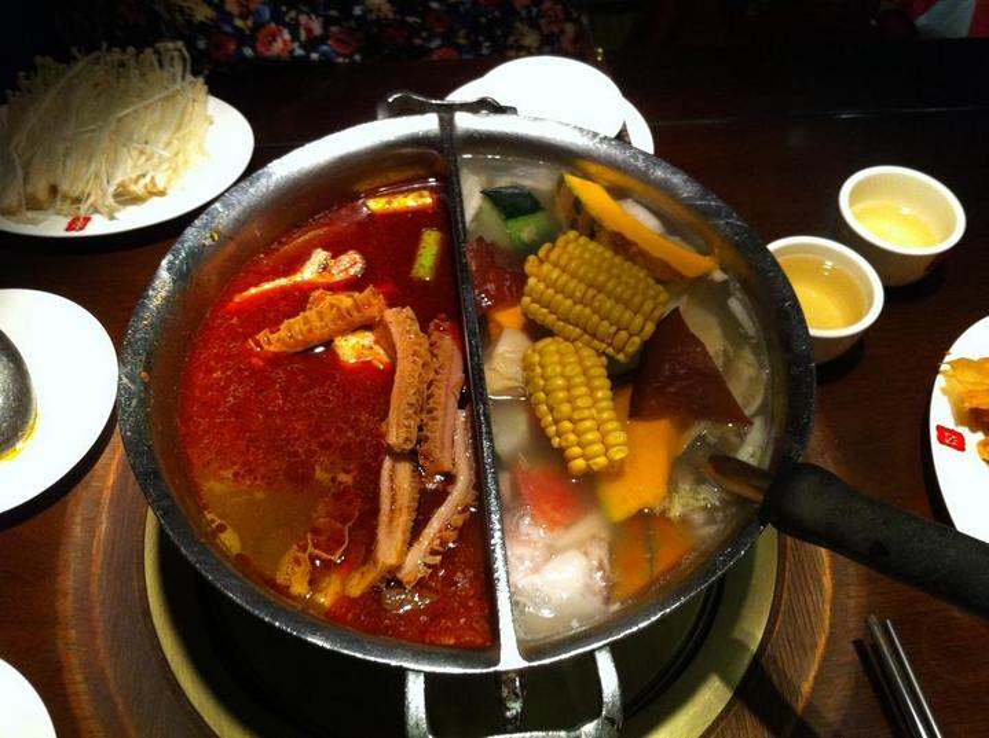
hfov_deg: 52.7
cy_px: 369
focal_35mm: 35
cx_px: 494
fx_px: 998
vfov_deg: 40.6
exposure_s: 1/15
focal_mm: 3.85
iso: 250
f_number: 2.8
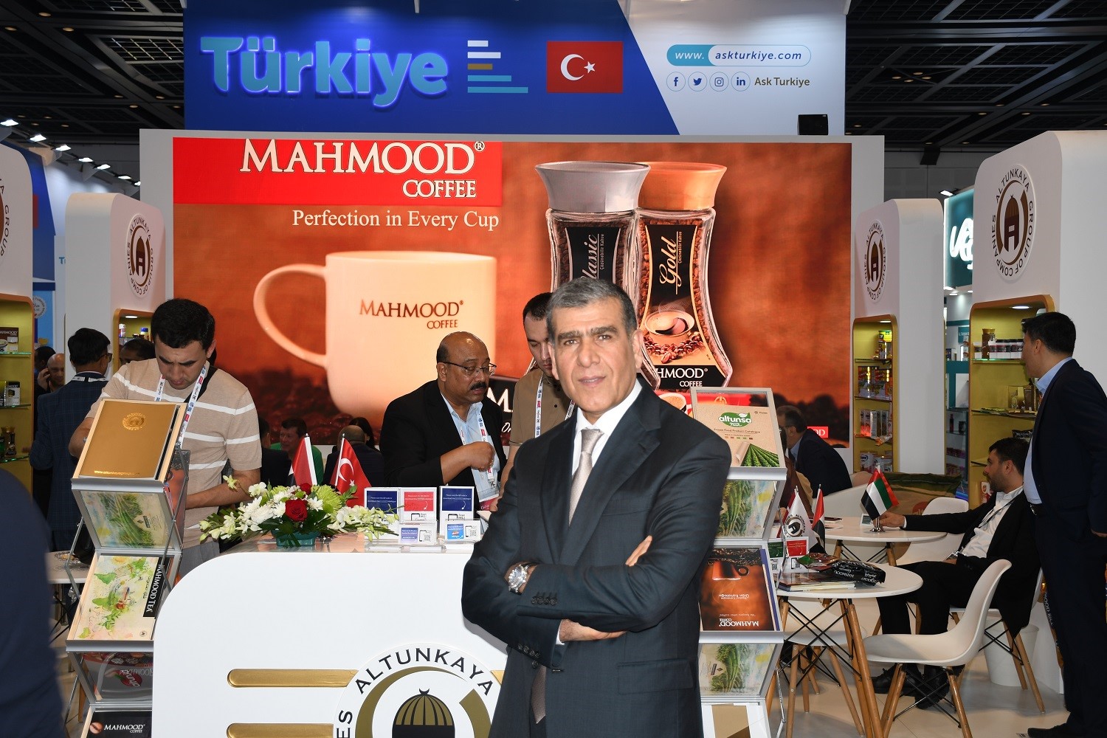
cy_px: 369
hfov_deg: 49.6
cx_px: 554
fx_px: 1199
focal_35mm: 39
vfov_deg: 34.2
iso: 160
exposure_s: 1/80
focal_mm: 26
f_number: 3.8
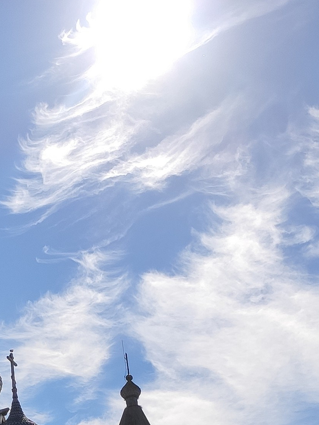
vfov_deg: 19.9
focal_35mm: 94
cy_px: 469
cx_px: -5
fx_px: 1155
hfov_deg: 15.4
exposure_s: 1/5119
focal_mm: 4.77
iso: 112
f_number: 1.75
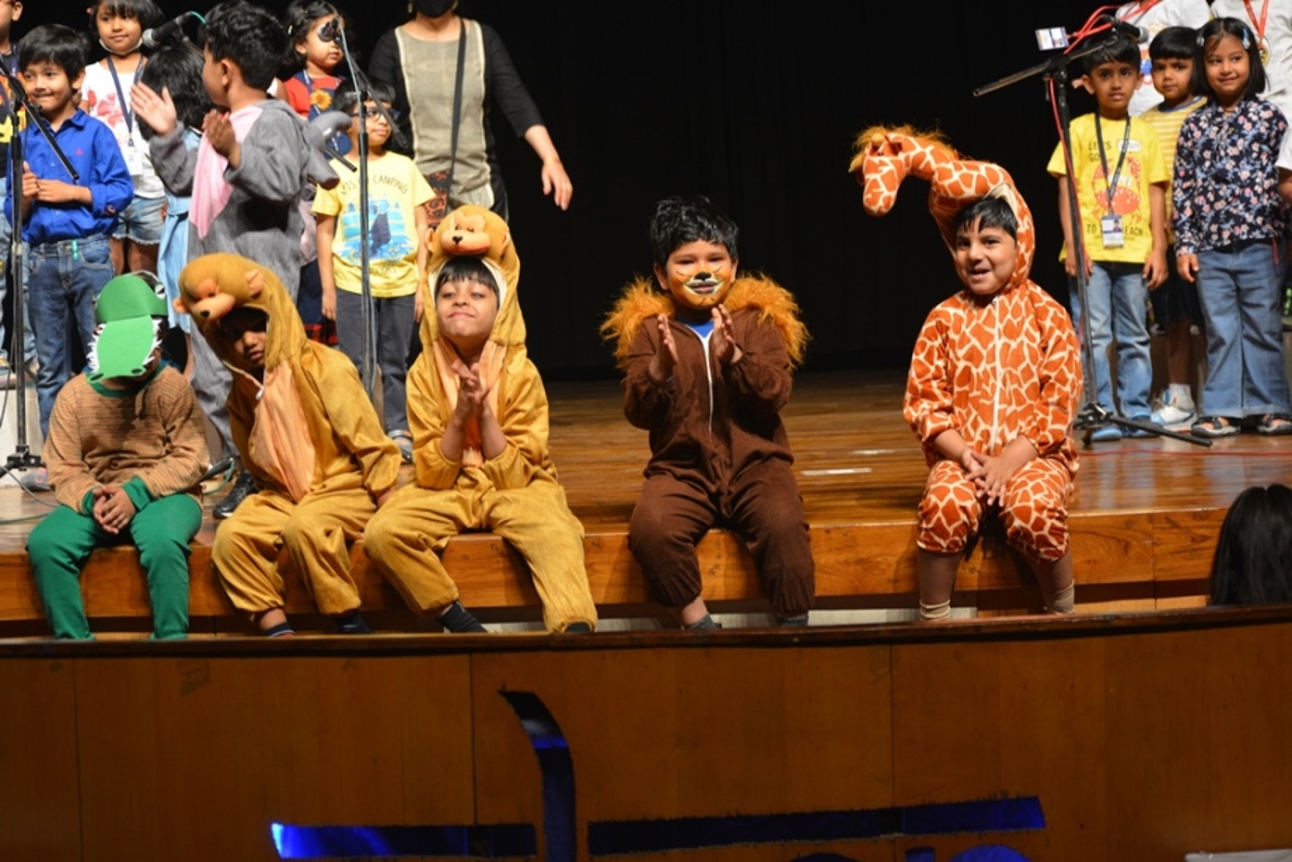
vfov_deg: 15.2
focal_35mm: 90
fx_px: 3230
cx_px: 646
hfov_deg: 22.6
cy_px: 431
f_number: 4
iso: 800
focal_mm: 60
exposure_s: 1/60
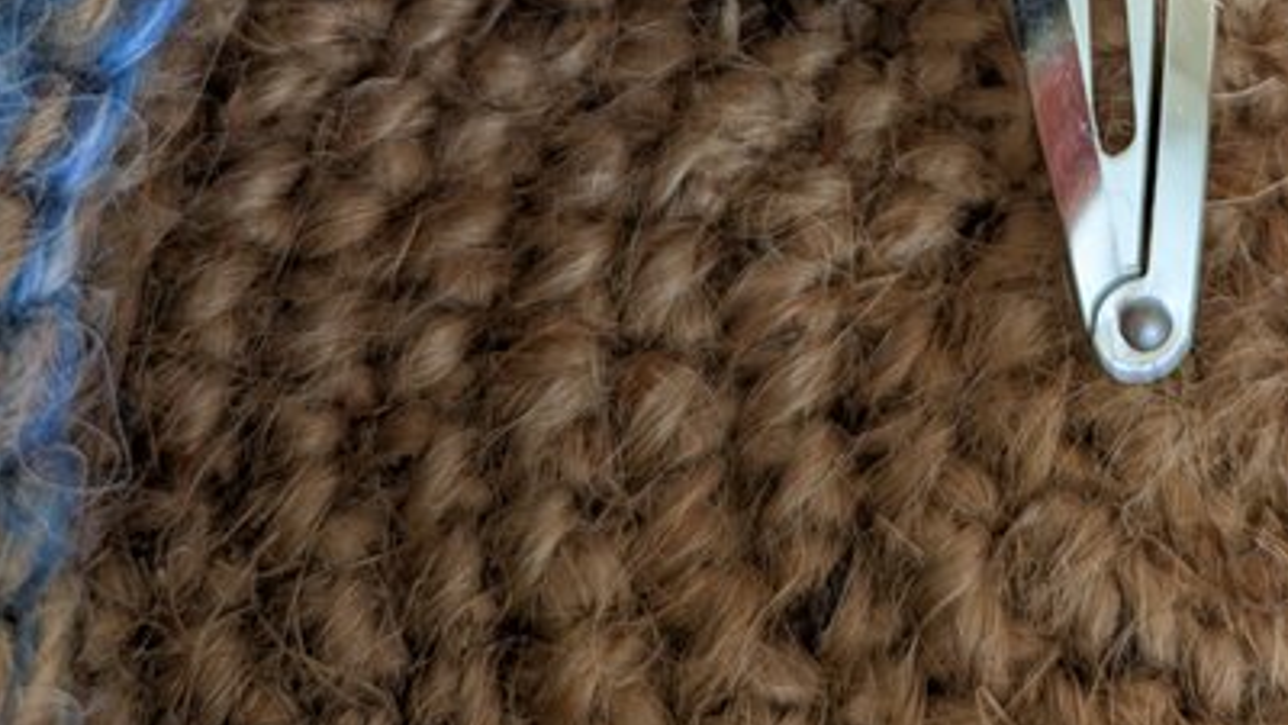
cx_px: 976
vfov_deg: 18.2
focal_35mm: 58
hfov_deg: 35.2
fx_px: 1981
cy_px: -390
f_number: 1.89
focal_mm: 5.43
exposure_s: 1/50
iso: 79
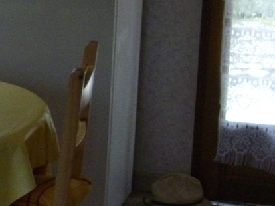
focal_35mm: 143
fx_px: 1135
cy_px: 34
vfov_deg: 10.3
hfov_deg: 13.0
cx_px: -143
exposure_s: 1/100
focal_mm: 6.2
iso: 200
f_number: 2.8
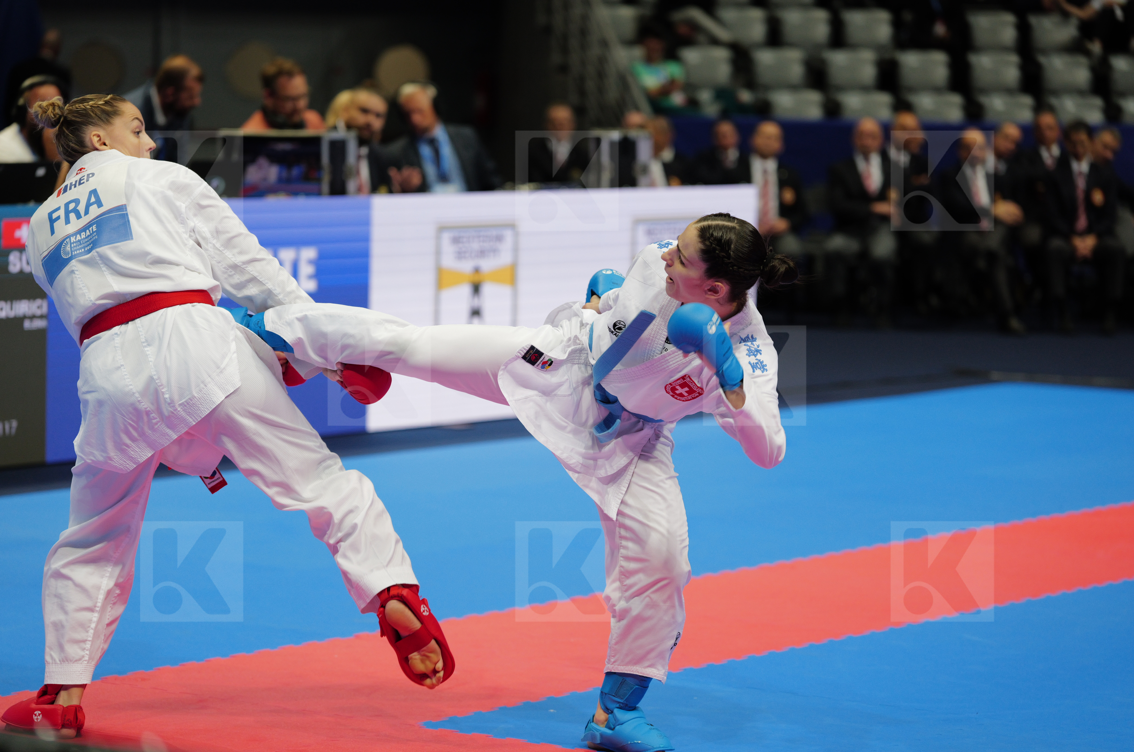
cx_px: 567
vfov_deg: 11.5
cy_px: 376
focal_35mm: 119
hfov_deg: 17.2
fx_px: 3742
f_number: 2.8
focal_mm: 119
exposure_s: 1/1000
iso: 1600
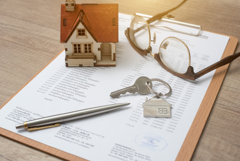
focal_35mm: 50
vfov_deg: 27.0
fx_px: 334
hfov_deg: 39.6
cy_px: 80
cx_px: 120
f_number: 7.1
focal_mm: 50
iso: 320
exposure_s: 1/80
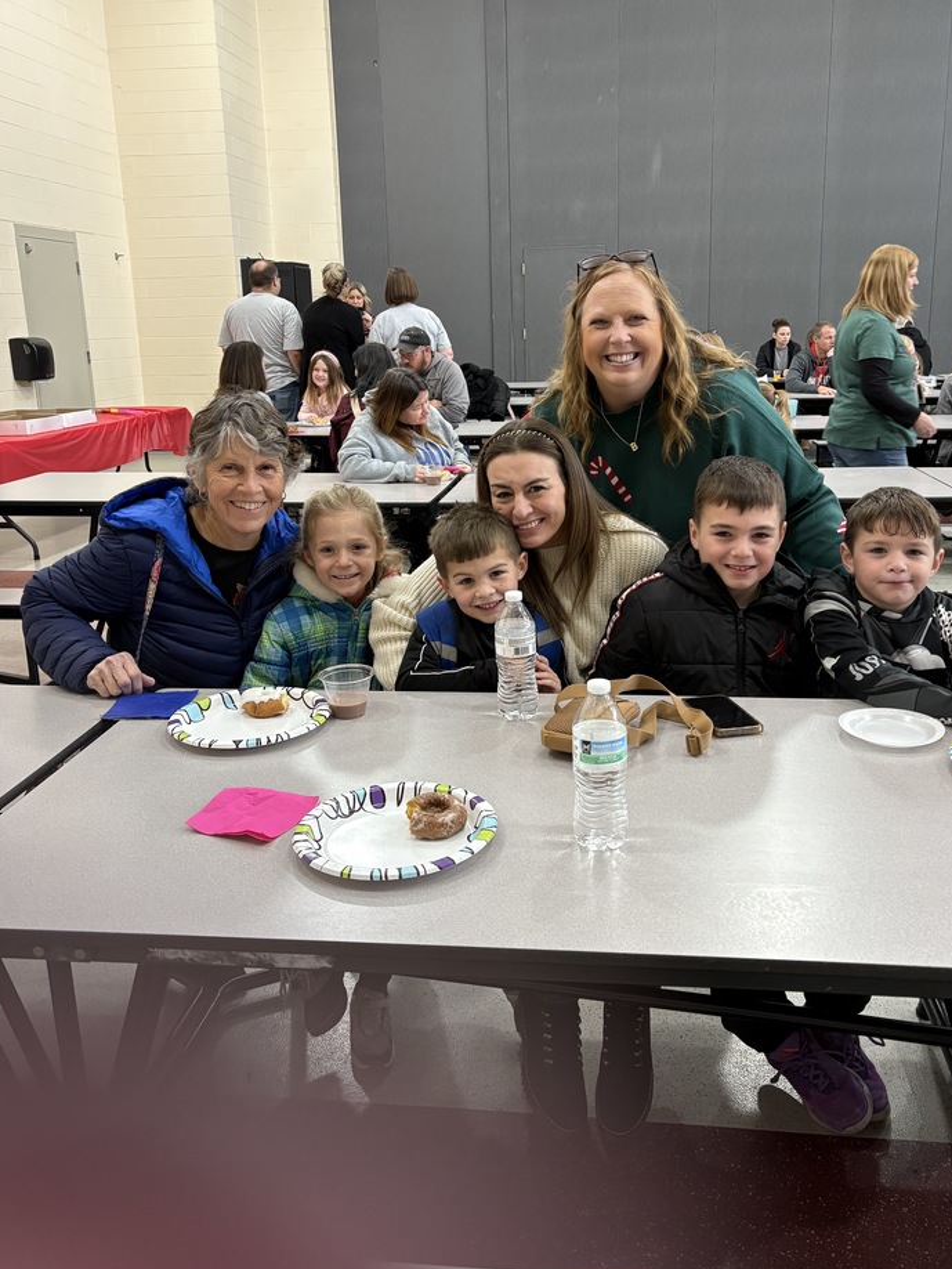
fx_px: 1063
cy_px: 575
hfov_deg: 48.2
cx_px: 520
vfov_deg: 61.5
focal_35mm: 29
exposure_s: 1/60
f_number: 1.6
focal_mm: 5.96
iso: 200
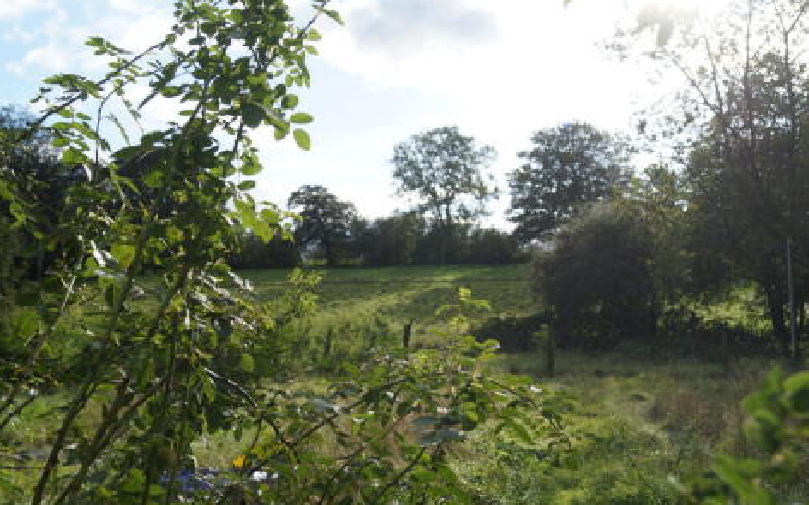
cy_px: 261
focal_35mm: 37
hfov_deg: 52.7
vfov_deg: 34.4
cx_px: 403
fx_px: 816
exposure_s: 1/320
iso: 100
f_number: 5.6
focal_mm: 24
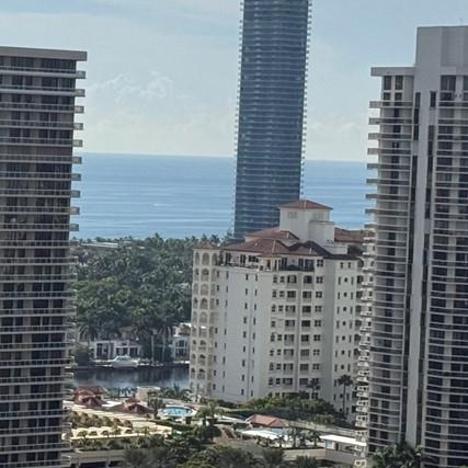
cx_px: -272
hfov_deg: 10.5
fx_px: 2432
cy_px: 203
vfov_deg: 11.0
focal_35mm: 159
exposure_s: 1/11364
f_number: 1.78
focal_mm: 6.76
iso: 50
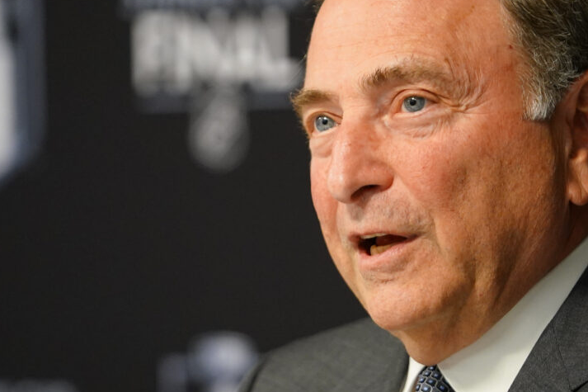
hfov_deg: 4.8
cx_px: 325
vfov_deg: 3.2
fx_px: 7038
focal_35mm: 431
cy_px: 157
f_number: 3.2
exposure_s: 1/250
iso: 2500
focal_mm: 200
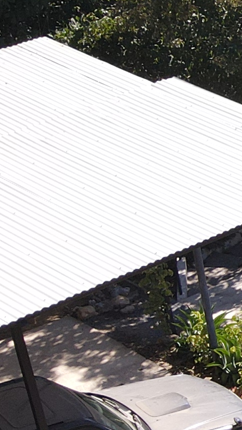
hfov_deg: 8.4
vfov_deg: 17.7
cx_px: 741
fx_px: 1380
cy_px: 175
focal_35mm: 121
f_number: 2.8
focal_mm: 4.5
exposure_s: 1/25
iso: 100
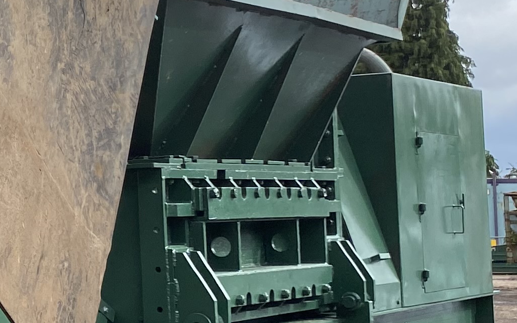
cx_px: -321
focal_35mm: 108
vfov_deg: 12.1
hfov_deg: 16.9
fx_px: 1522
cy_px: 127
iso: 32
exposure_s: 1/1346
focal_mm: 4.25
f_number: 1.8
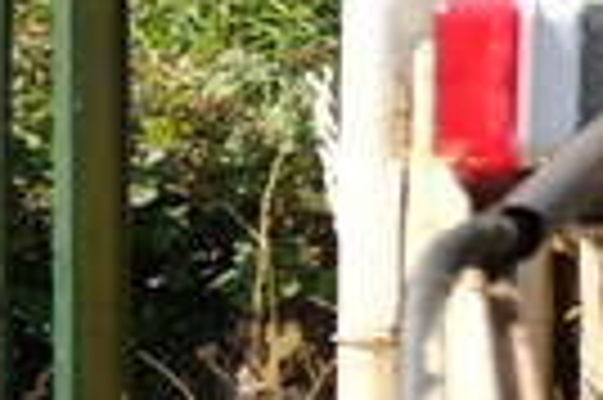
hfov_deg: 9.0
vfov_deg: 7.2
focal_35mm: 189
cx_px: 1760
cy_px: -130
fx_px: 3162
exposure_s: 1/500
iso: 200
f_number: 4
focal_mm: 21.4
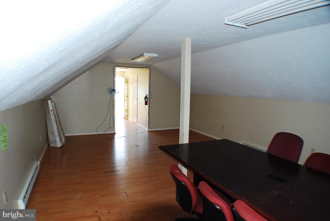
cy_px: 110
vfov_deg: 43.7
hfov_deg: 61.9
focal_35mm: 30
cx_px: 165
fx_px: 275
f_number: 8
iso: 1000
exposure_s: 1/60
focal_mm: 20
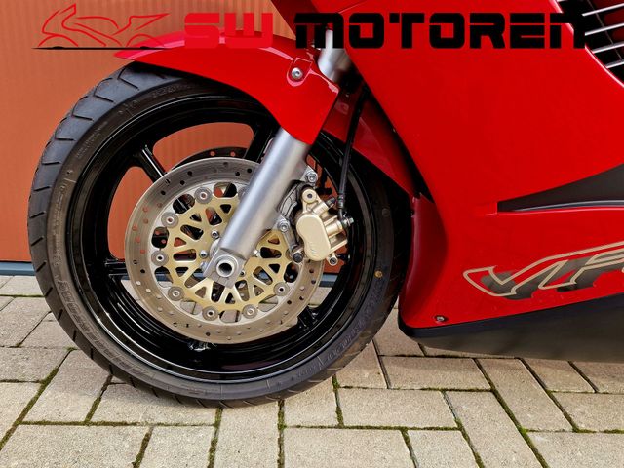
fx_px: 415
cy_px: 234
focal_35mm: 23
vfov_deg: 58.9
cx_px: 312
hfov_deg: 73.9
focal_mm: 6.4
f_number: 1.8
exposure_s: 1/182
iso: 50
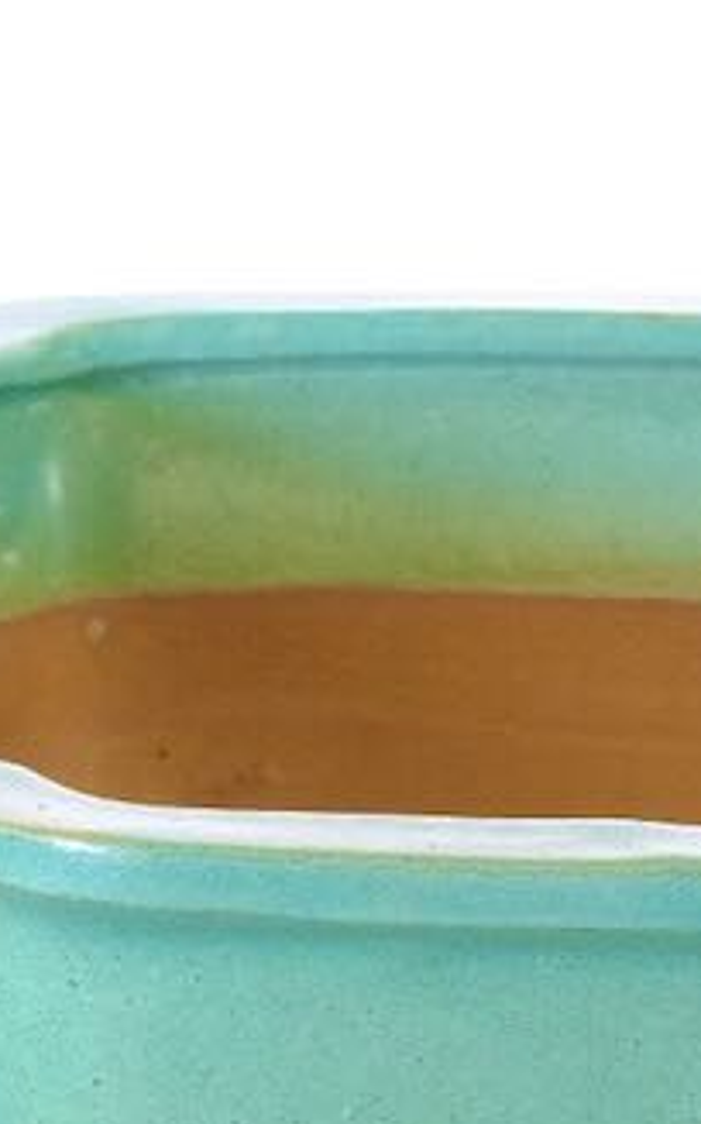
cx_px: 1065
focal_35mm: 467
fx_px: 14294
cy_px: -419
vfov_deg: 4.5
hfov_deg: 2.8
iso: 2500
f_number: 13
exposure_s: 1/8
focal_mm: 77.9
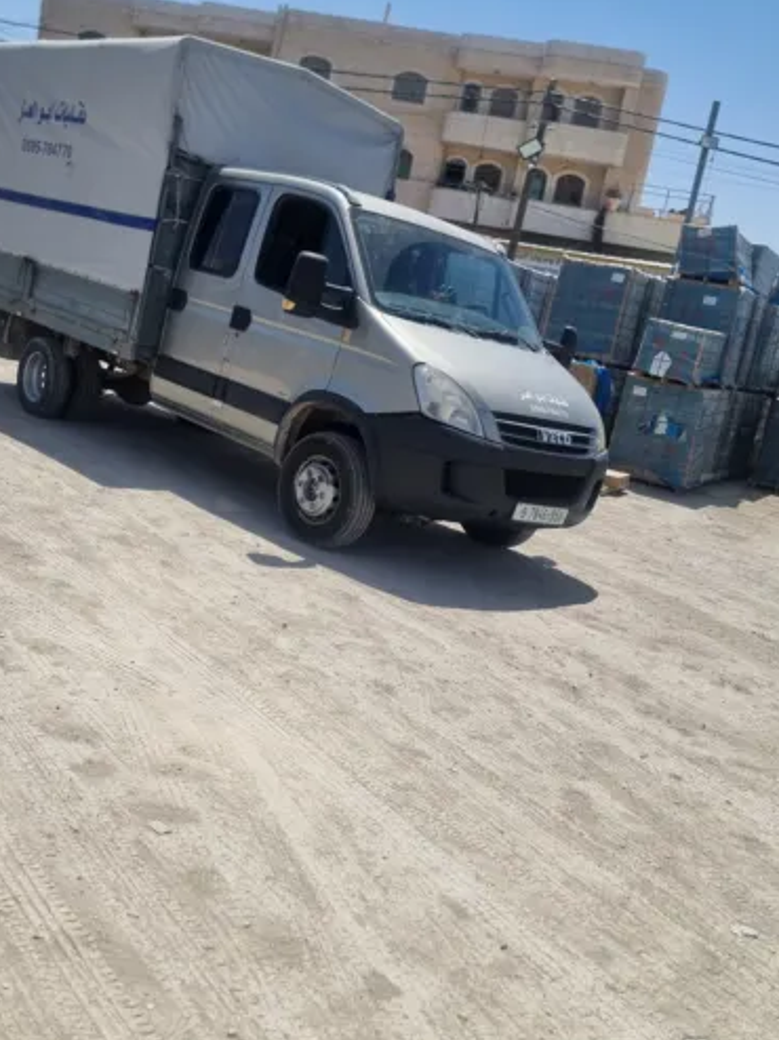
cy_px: 436
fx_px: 1051
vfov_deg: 52.4
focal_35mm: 35
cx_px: 328
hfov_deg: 40.6
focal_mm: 6.7
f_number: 1.8
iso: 50
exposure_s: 1/1388
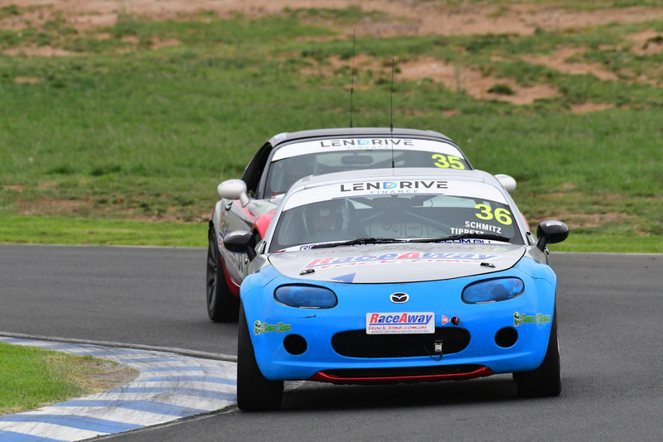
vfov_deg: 1.8
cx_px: 332
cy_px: 221
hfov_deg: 2.7
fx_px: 13817
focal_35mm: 750
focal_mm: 500
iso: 1600
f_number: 10
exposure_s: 1/640
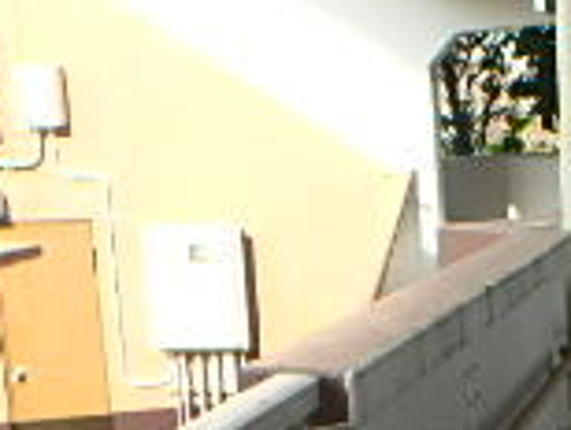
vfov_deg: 16.6
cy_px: 441
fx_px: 1437
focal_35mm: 87
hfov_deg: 21.1
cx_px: 664
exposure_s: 1/250
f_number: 3.5
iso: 125
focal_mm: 3.7
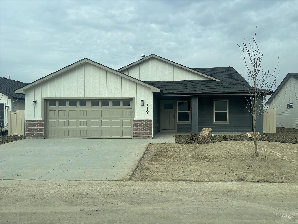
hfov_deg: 67.3
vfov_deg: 53.1
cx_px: 149
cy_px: 112
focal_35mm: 26
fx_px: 224
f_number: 1.6
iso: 50
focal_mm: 5.96
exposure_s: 1/2288
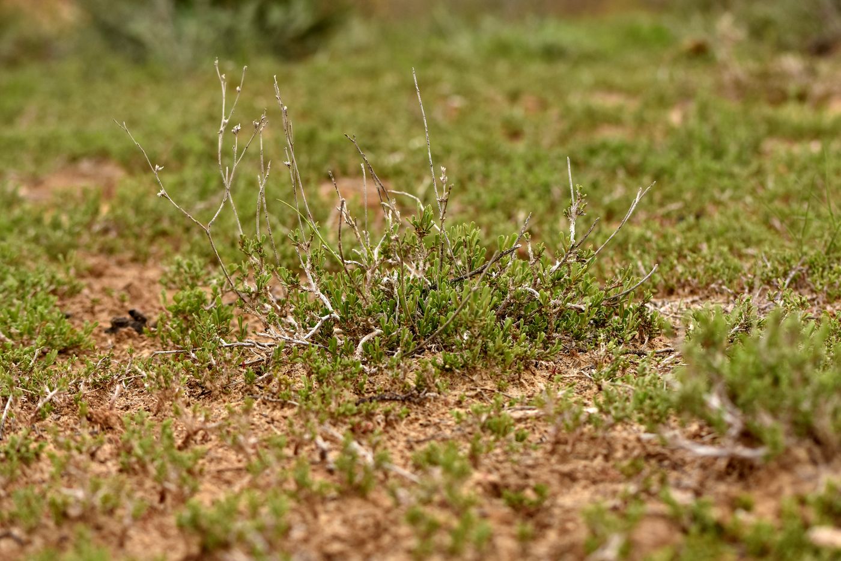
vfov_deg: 13.0
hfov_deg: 19.5
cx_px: 420
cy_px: 280
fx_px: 2452
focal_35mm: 105
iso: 250
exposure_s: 1/640
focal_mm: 70
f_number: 6.3
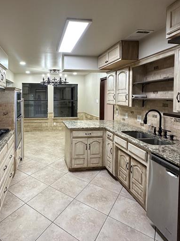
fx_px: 146
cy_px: 102
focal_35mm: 21
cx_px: 60
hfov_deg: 61.9
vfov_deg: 78.4
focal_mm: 2.22
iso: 200
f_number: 2.2
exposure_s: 1/120
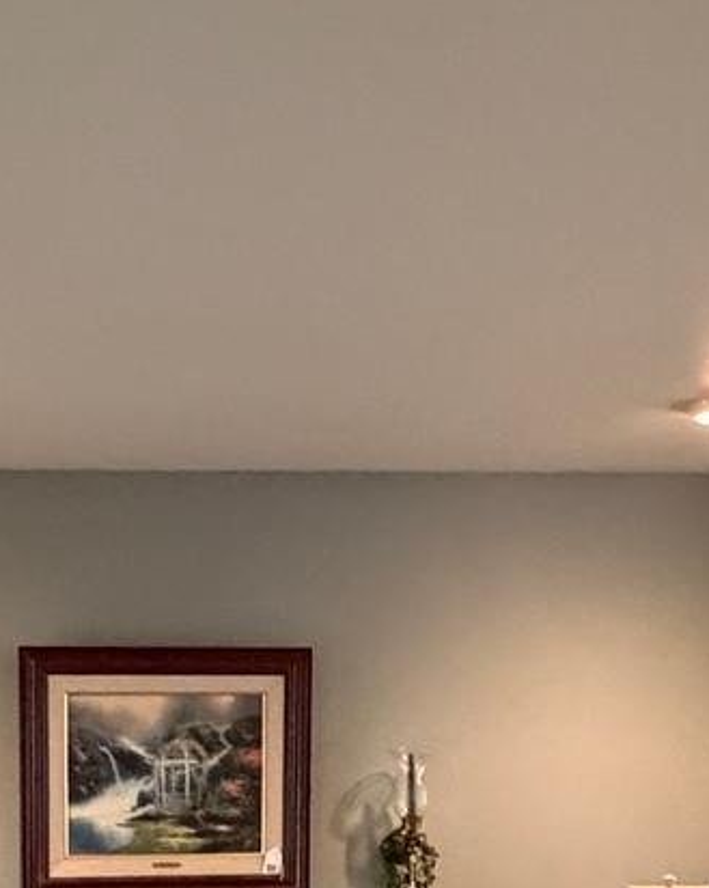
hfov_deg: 22.1
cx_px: 134
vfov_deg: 25.9
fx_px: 1786
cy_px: 963
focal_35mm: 68
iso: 1000
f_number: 2.2
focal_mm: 2.22
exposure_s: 1/60
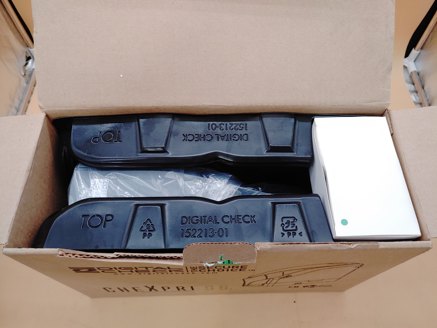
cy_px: 164
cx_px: 218
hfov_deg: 67.3
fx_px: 328
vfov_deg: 53.1
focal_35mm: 26
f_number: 1.8
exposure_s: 1/62
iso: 50
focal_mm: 4.36
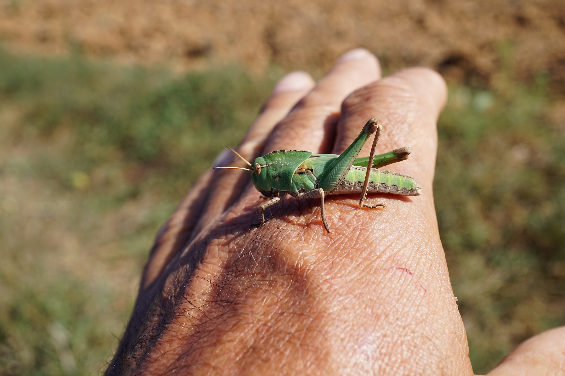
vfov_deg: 29.8
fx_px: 706
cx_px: 282
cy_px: 188
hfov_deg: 43.6
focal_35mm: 45
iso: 100
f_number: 14
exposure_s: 1/250
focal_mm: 30
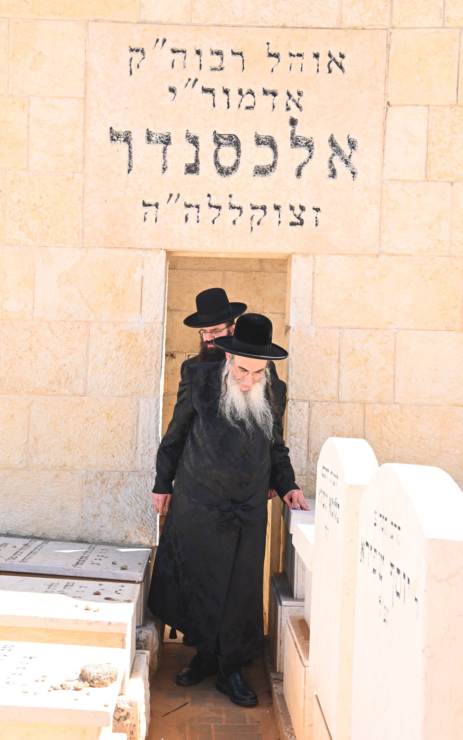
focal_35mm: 49
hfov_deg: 26.3
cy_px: 370
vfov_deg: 41.1
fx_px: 989
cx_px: 218
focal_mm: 48
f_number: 16
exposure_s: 1/320
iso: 1250
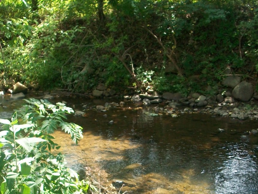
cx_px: 124
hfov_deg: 31.7
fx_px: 455
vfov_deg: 23.7
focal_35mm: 61
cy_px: 155
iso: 80
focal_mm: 5.7
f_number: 2.8
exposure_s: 1/160
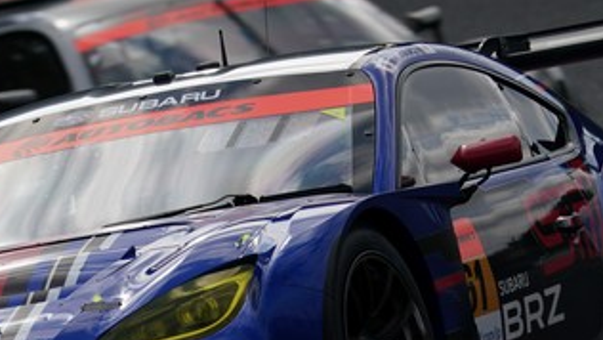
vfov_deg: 1.3
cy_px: 225
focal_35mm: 972
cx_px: 231
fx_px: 15547
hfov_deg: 2.2
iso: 200
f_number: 10
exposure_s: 1/640
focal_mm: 407
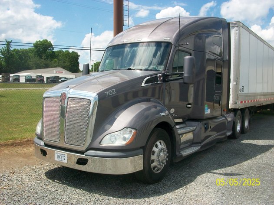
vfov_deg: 41.8
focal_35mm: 34
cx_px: 137
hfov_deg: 54.0
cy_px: 102
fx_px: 269
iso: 80
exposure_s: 1/500
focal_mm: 5.7
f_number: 5.5
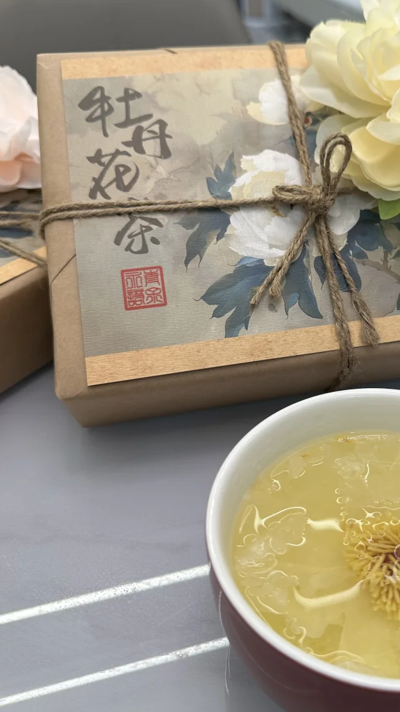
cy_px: 314
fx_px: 622
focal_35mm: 33
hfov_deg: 34.3
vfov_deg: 59.3
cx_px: 331
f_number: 1.78
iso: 80
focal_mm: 6.86
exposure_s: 1/100
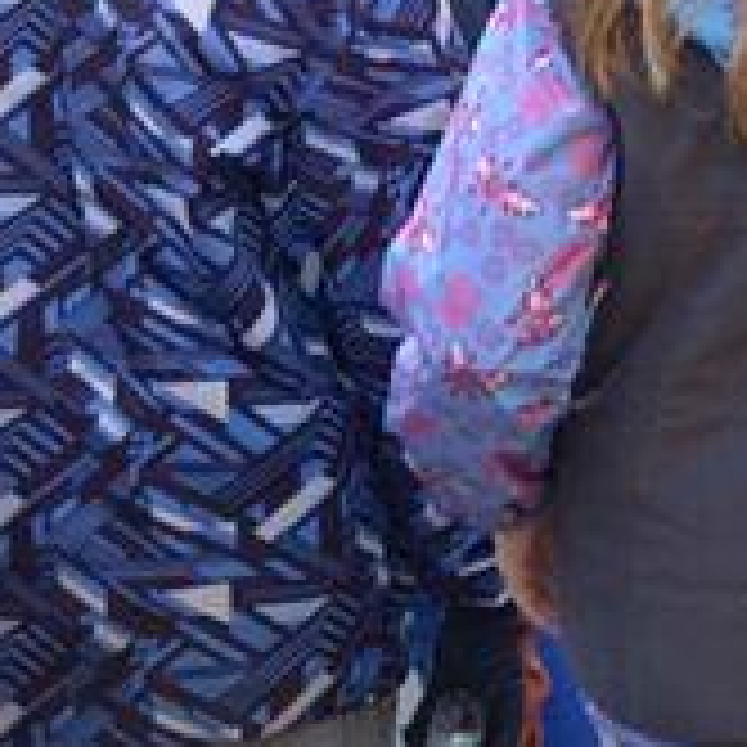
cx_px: 1890
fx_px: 5396
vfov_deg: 7.8
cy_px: -245
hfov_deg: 7.3
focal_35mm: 221
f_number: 4.2
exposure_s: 1/125
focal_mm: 34
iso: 200
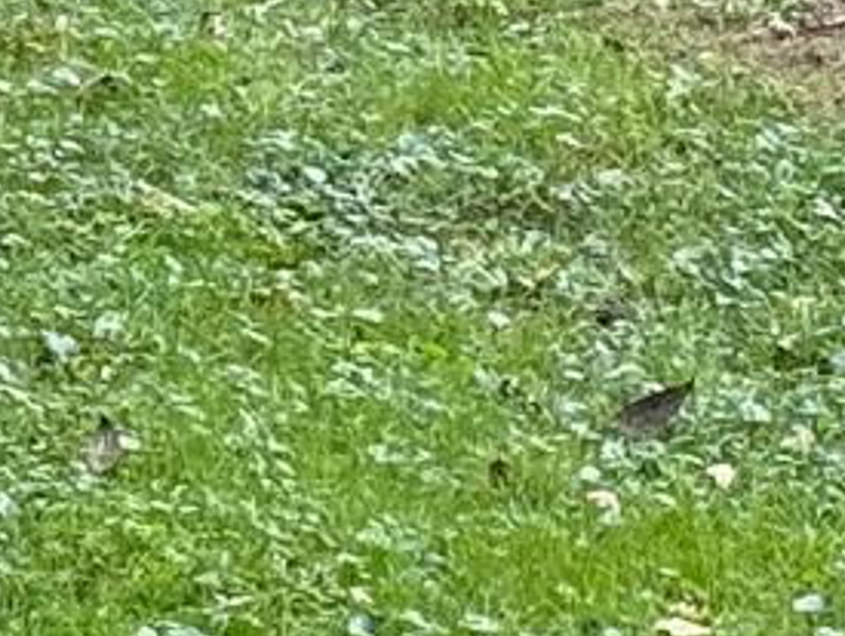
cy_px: -1192
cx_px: -559
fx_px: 8726
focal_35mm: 357
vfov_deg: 4.1
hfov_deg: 5.5
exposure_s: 1/248
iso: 80
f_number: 1.78
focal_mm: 6.76
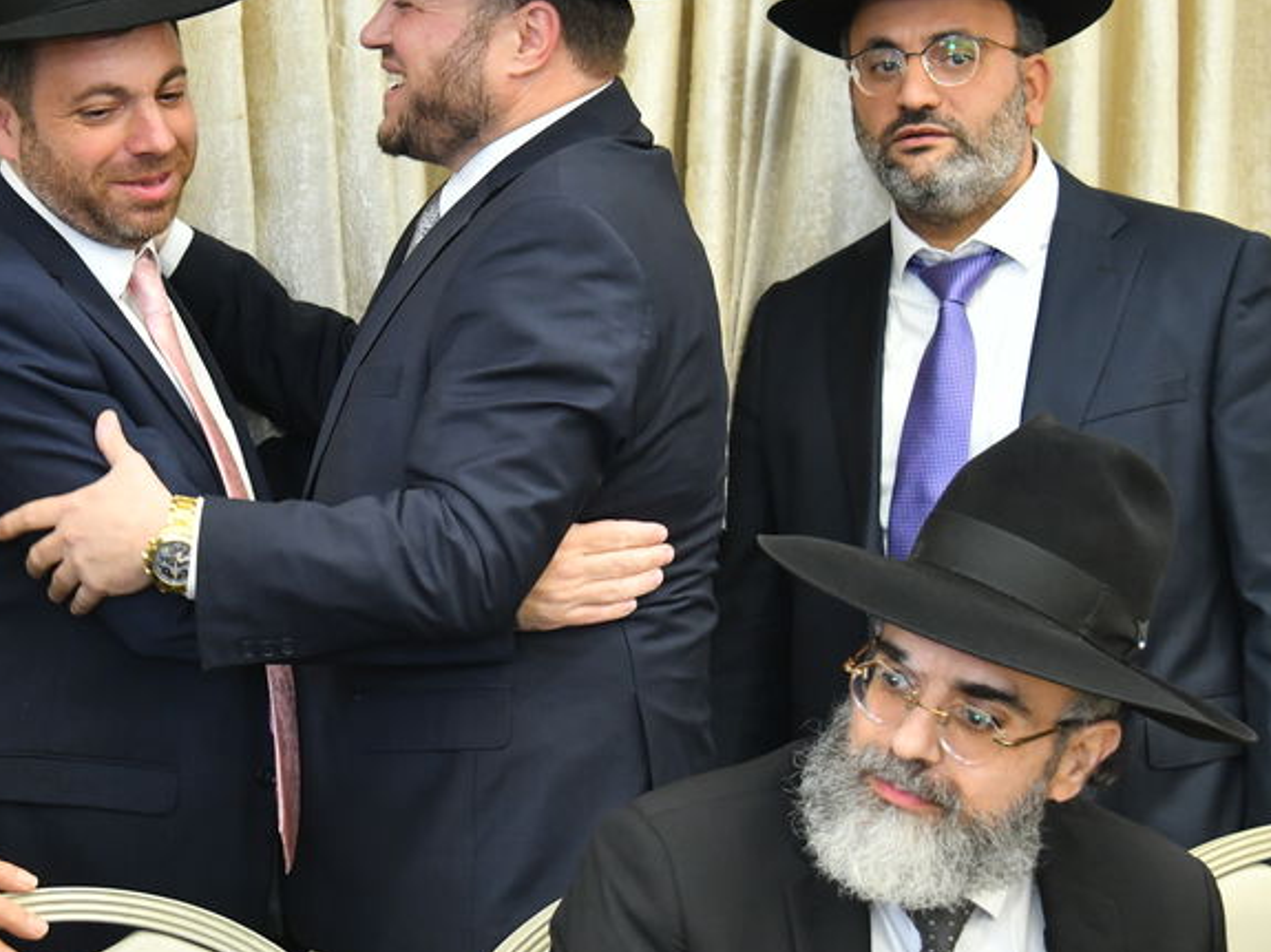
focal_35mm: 103
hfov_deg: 18.9
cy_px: 443
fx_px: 3781
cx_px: 274
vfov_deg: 14.4
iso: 1000
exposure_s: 1/200
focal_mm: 44
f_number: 4.5
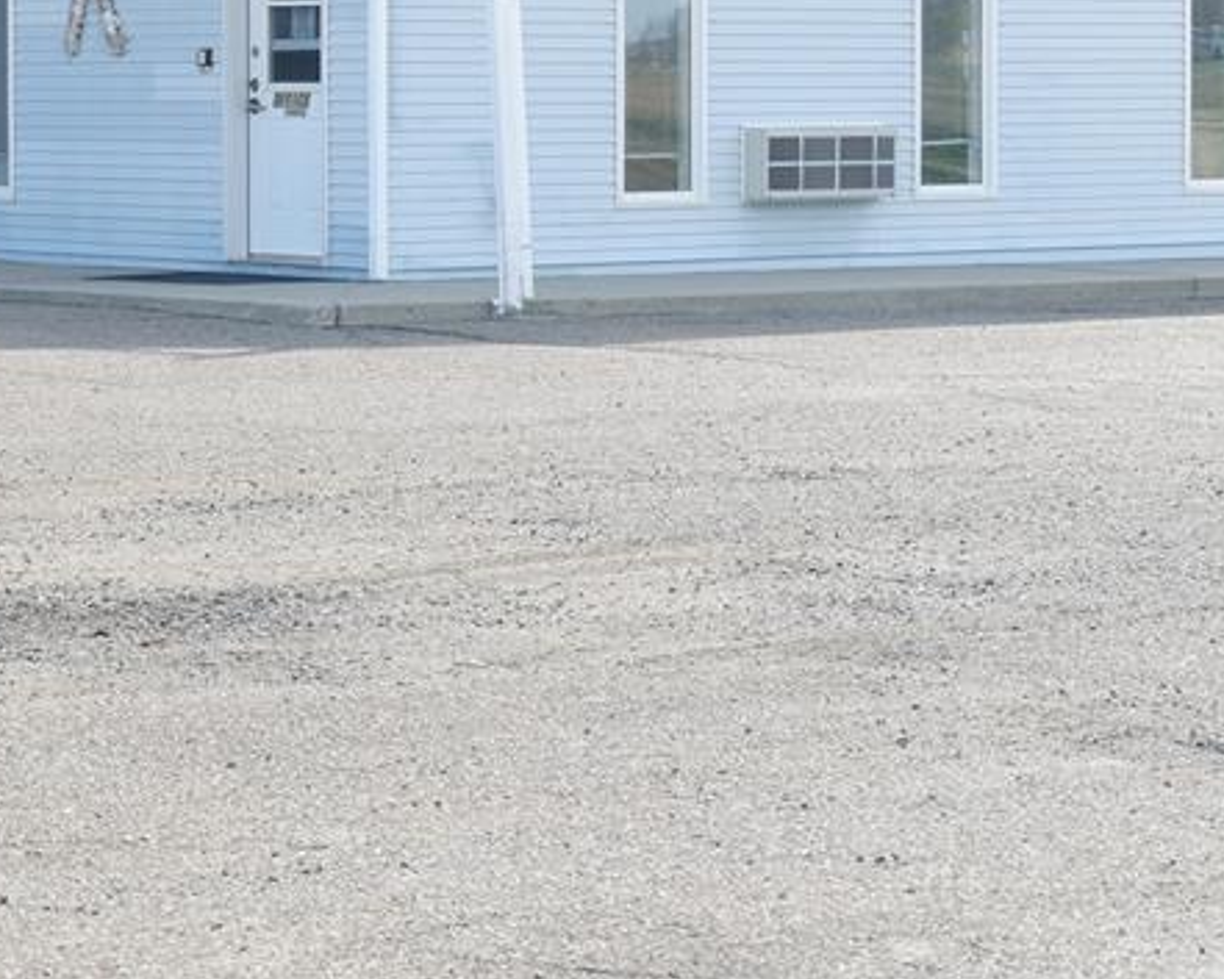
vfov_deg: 11.4
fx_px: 4892
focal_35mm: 135
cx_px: 361
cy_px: 133
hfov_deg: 14.2
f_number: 5.6
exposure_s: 1/340
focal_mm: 41.8
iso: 200
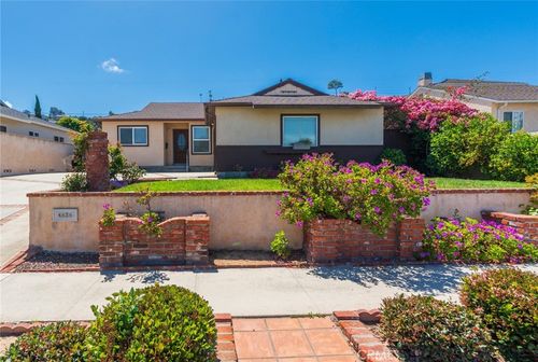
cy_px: 181
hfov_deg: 104.1
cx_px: 269
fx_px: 210
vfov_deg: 81.5
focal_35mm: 14
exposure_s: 1/640
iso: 100
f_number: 7.1
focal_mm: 14
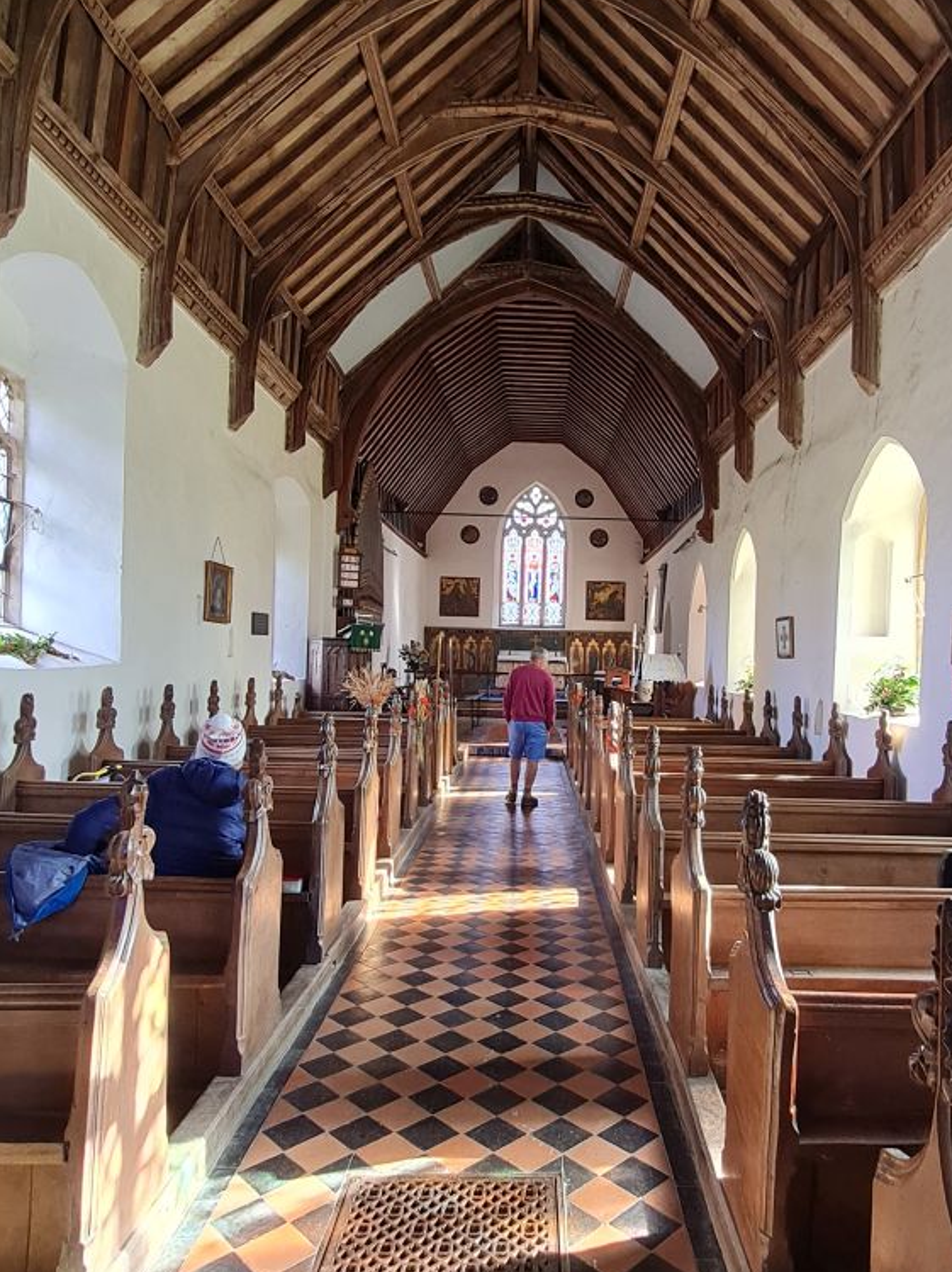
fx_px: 807
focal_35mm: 22
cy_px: 646
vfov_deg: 76.4
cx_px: 575
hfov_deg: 60.5
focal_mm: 1.74
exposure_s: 1/50
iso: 125
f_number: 2.2
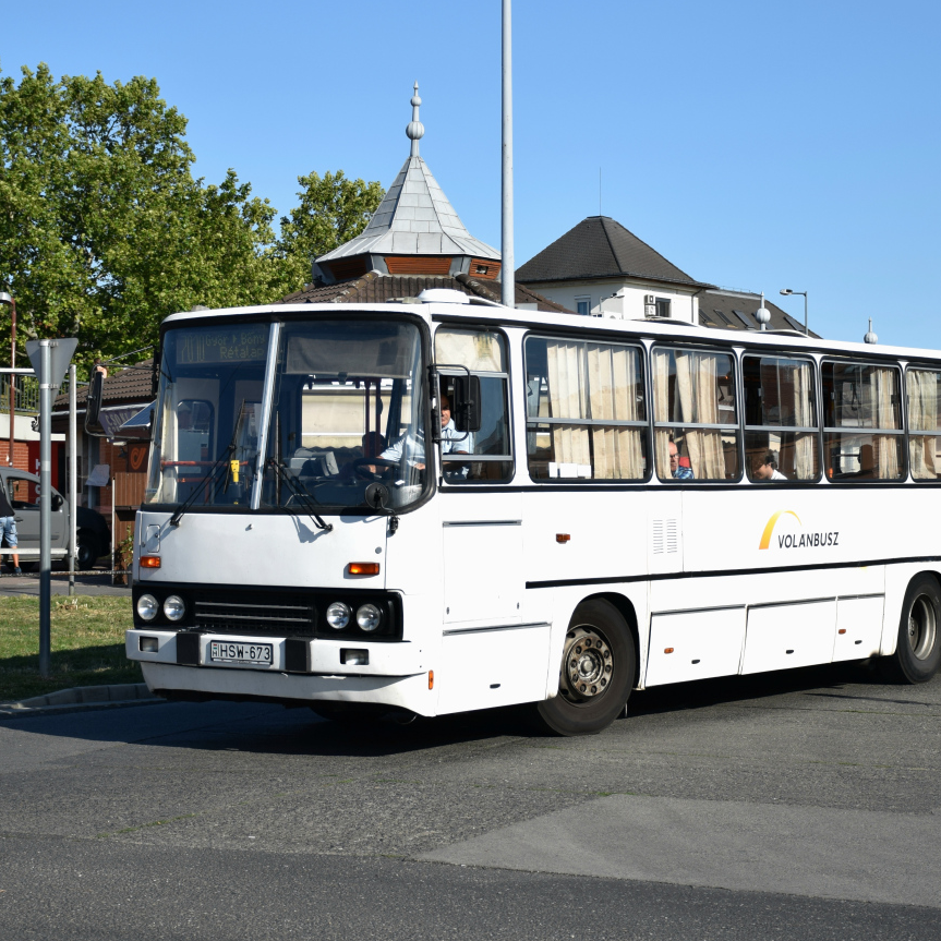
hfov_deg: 23.7
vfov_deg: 23.7
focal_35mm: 73
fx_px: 2245
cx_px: 532
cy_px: 470
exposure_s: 1/833
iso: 100
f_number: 4.2
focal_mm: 38
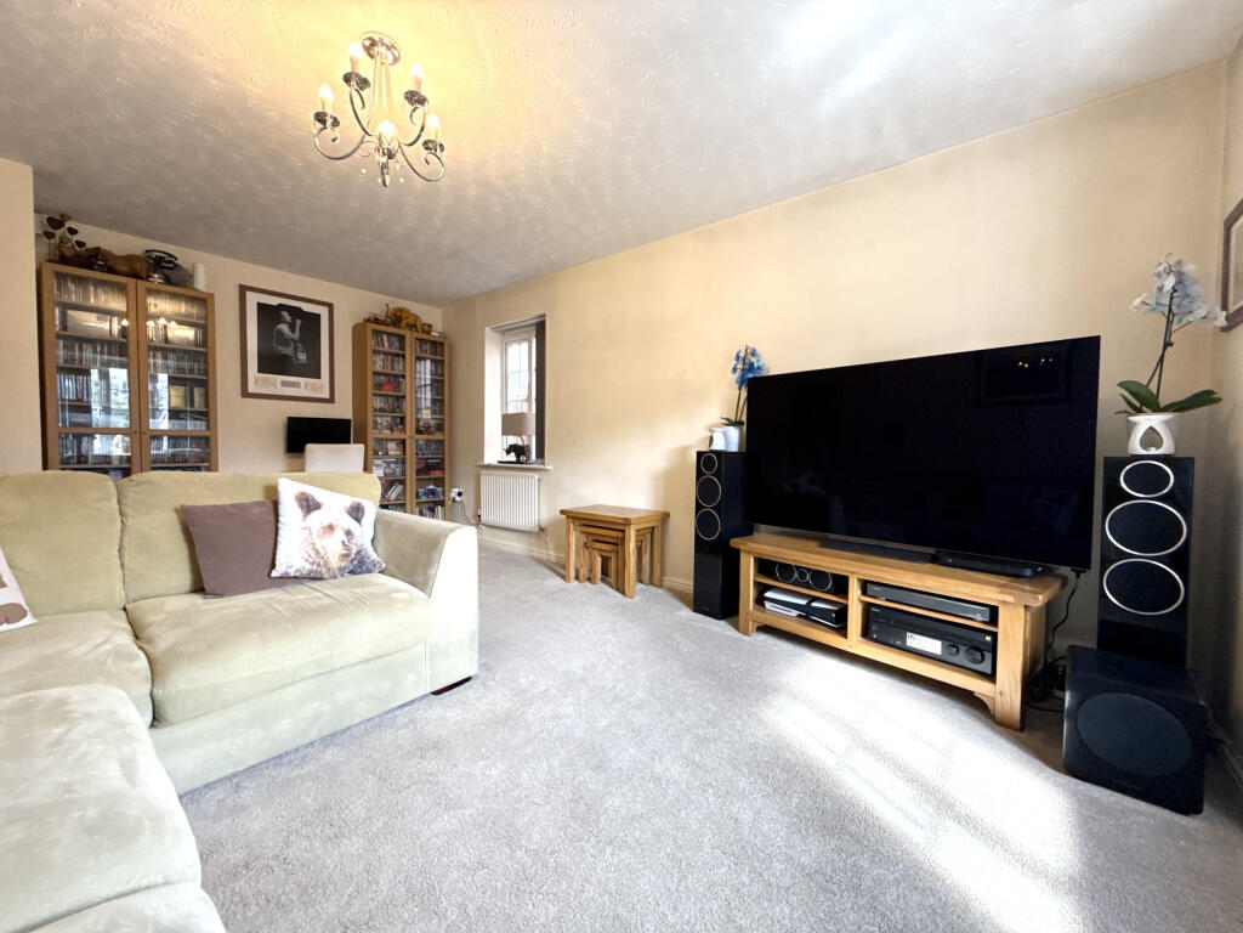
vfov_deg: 85.7
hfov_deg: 102.1
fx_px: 503
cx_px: 622
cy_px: 466
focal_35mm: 14
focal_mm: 2.22
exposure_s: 1/100
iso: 250
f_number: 2.2
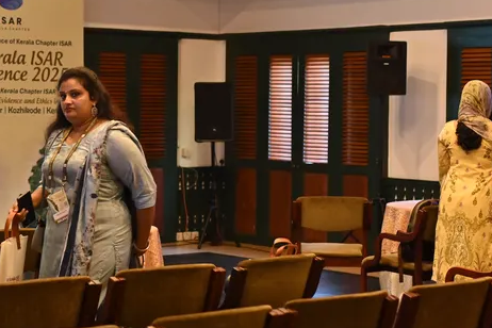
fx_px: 1326
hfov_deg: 20.9
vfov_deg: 14.1
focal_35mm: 97
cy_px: 124
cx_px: 132
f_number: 2
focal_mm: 35
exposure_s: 1/100
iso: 800
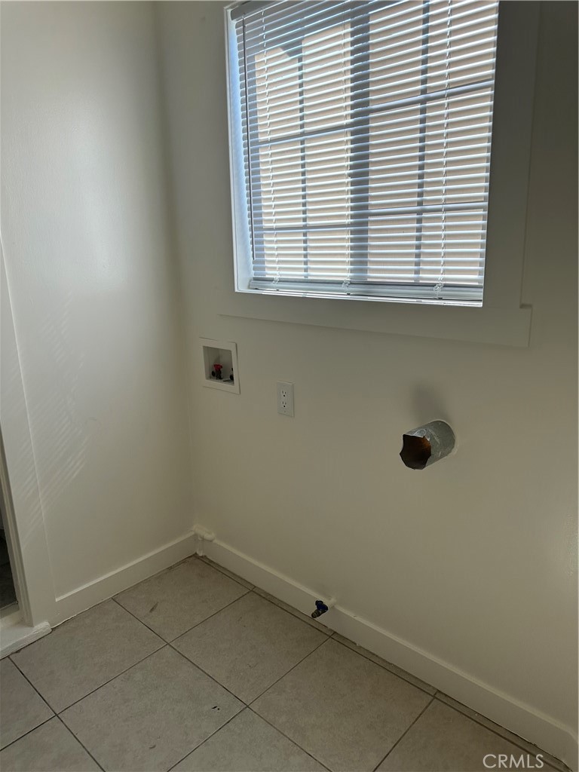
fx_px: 535
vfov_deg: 71.6
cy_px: 386
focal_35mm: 24
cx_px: 290
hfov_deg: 56.8
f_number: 1.78
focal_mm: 6.86
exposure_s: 1/383
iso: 80
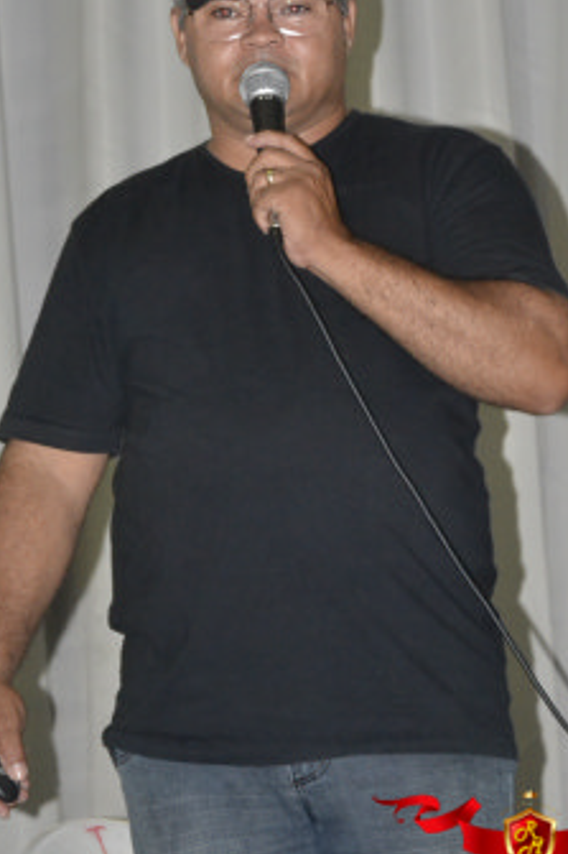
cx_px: 307
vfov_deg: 9.7
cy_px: 329
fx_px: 5040
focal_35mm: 213
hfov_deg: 6.5
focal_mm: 95
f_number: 5.6
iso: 3200
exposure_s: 1/60
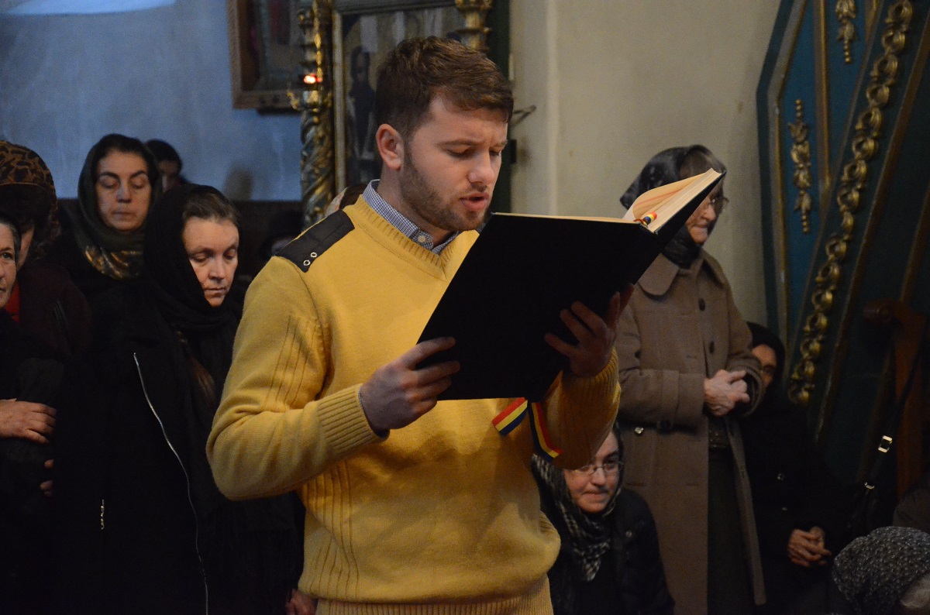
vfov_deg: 12.1
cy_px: 308
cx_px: 465
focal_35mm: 112
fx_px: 2899
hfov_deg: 18.2
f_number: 5.3
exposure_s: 1/60
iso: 6400
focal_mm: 75
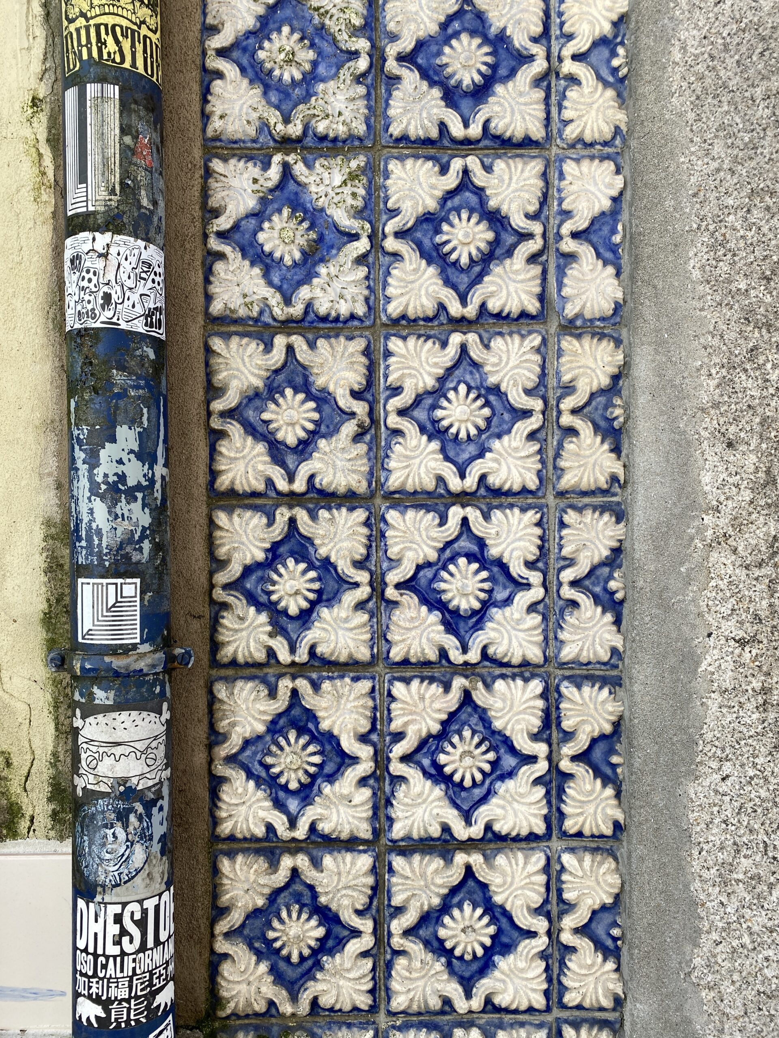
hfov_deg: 53.1
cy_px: 519
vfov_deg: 67.3
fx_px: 780
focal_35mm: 26
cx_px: 390
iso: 32
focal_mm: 4.25
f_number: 1.8
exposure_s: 1/363
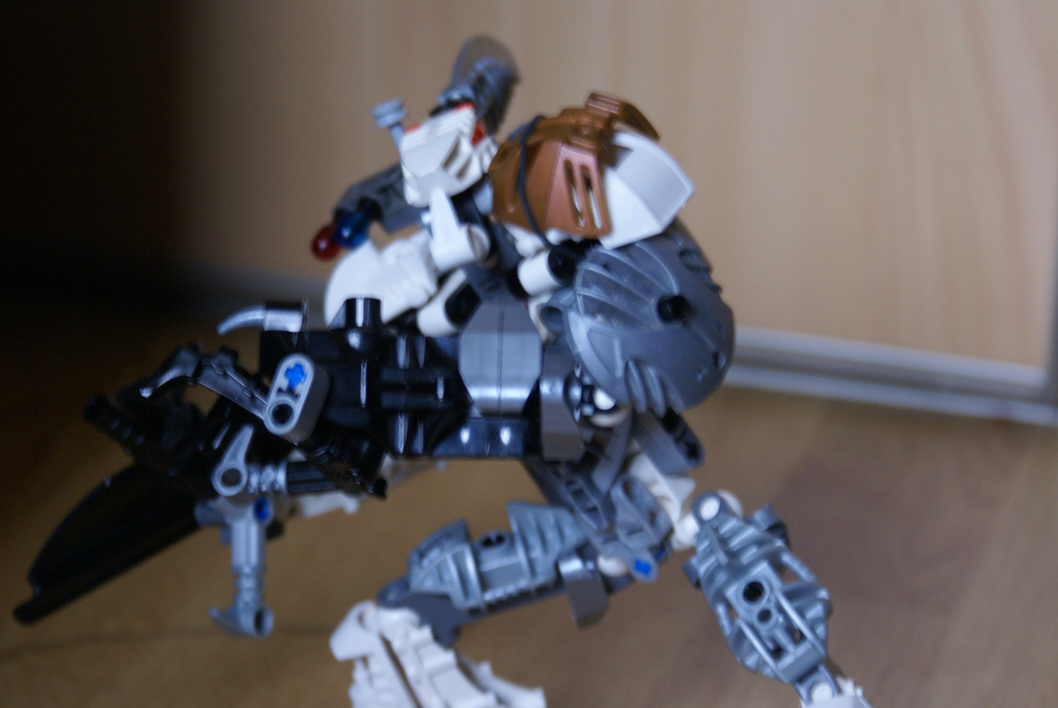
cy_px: 354
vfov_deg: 13.1
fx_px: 3090
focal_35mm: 105
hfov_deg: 19.4
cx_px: 529
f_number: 5.6
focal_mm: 70
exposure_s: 1/10
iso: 400
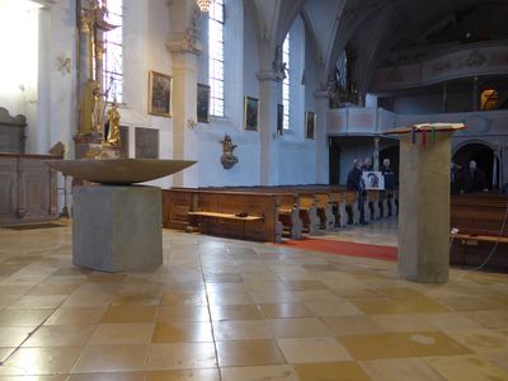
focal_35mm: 29
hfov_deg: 61.7
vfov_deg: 48.2
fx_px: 426
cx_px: 254
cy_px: 190
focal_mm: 6
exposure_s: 1/30
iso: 400
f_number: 2
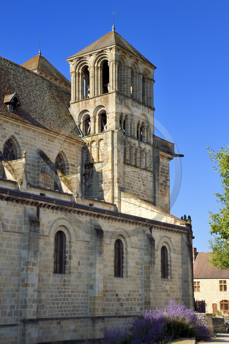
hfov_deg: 20.9
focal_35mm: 65
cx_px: 114
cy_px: 172
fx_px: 621
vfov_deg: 31.0
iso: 200
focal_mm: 65
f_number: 13
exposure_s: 1/250
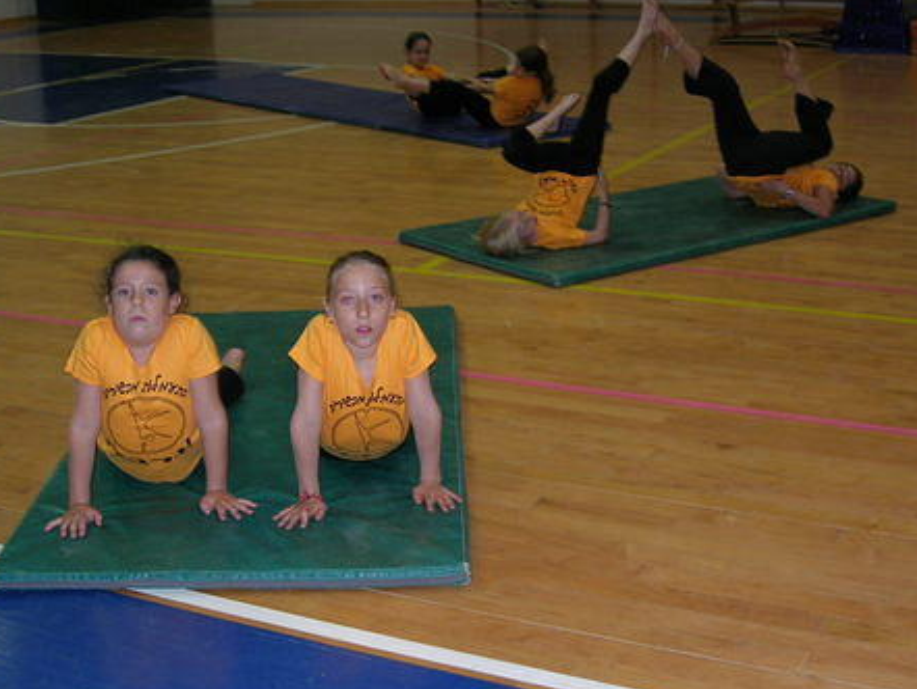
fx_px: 1458
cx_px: 438
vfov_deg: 26.6
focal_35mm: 55
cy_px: 328
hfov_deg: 34.9
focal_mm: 7.8
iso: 70
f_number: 2.8
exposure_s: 1/60.1
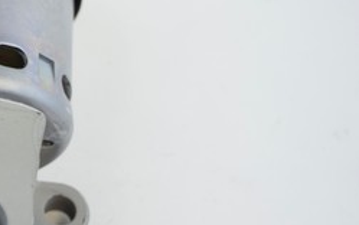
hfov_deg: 18.2
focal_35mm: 110
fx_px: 1077
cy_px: 97
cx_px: -37
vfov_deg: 11.9
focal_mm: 28
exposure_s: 1/60
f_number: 4.2
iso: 720
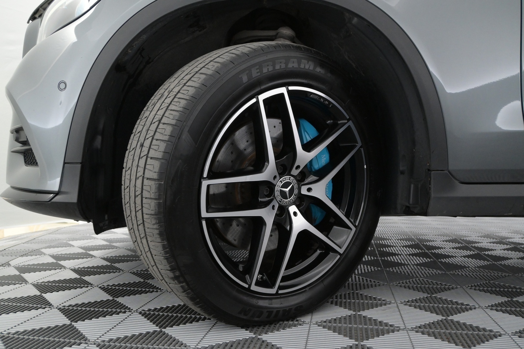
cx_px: 262
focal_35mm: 34
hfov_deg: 56.1
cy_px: 174
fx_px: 491
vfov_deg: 39.1
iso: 2500
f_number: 5
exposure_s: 1/100
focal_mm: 22.5
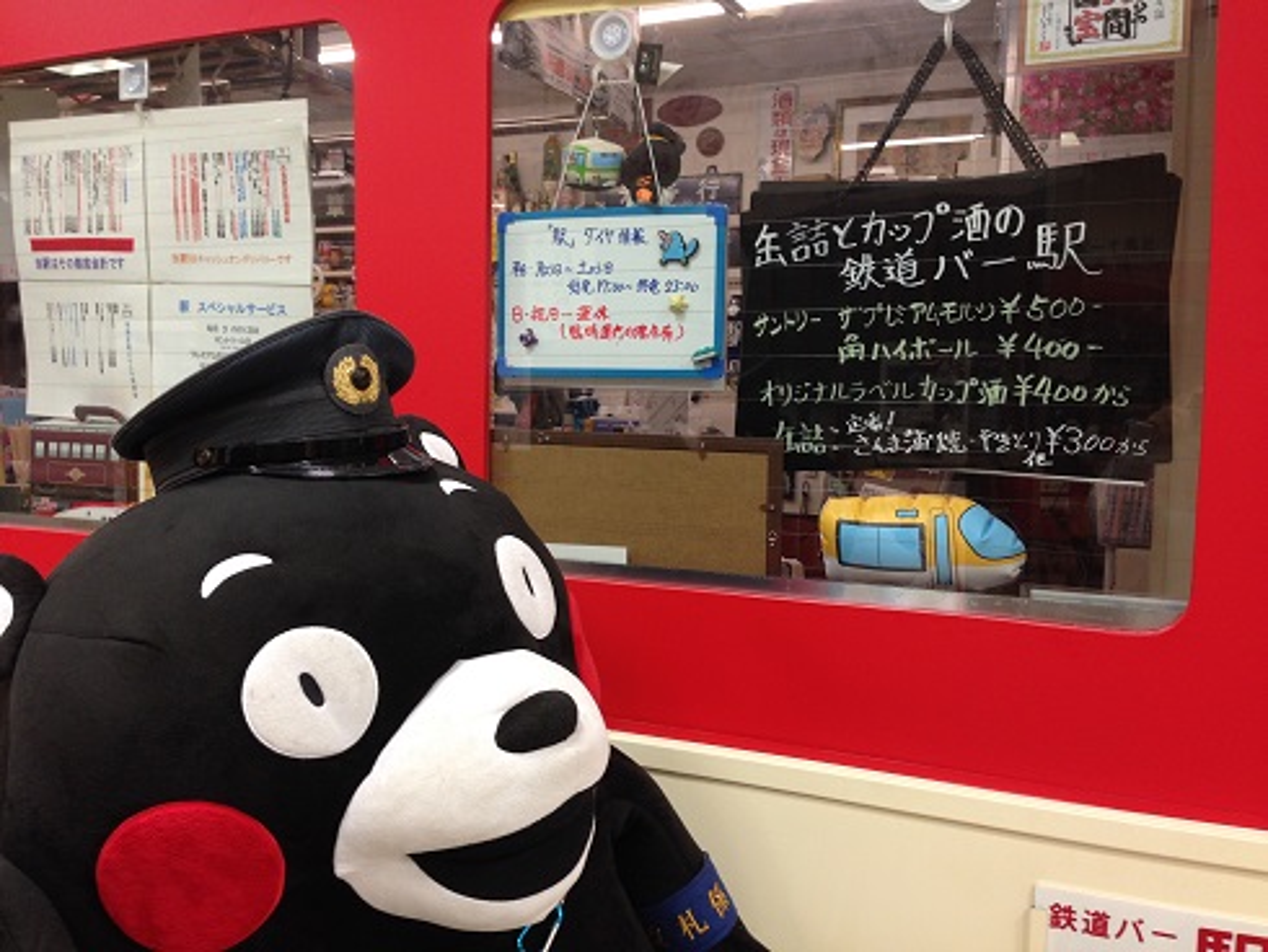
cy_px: 476
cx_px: 634
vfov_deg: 43.0
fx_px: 1209
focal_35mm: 33
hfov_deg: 55.3
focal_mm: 4.12
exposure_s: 1/20
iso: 64
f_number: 2.4
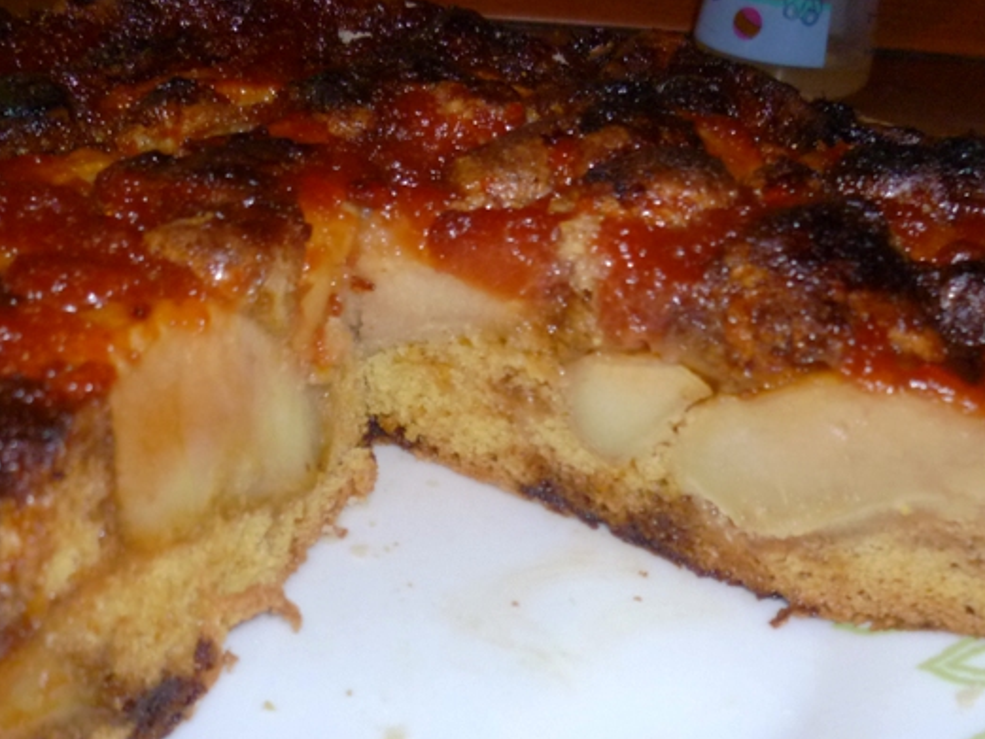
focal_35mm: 43
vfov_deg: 32.9
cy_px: 559
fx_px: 1224
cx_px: 431
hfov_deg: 43.8
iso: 200
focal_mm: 5
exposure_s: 1/30
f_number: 2.8
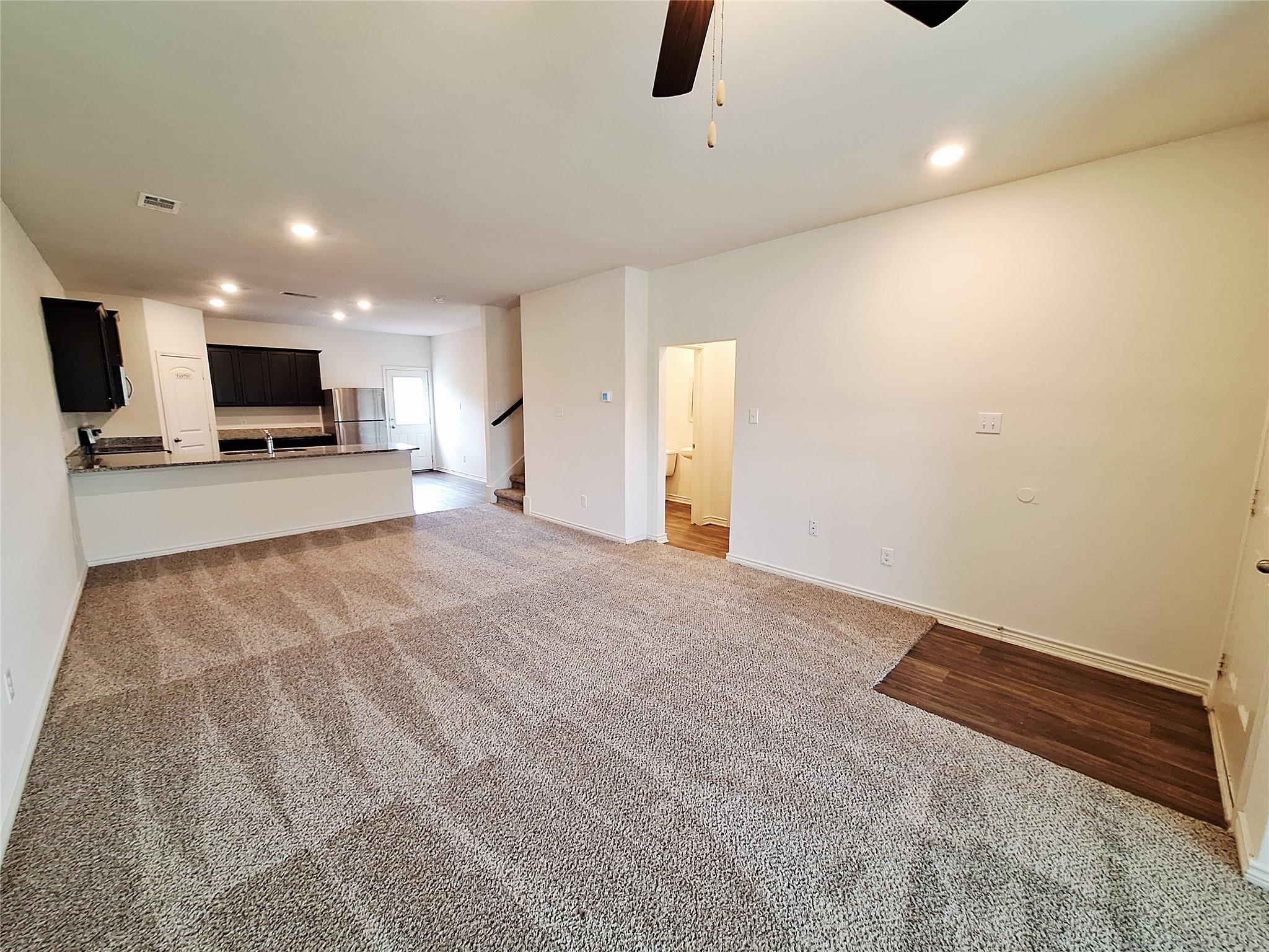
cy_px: 476
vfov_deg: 89.9
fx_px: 477
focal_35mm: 13
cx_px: 634
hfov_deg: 106.2
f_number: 2.2
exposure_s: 1/40
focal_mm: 1.74
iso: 200
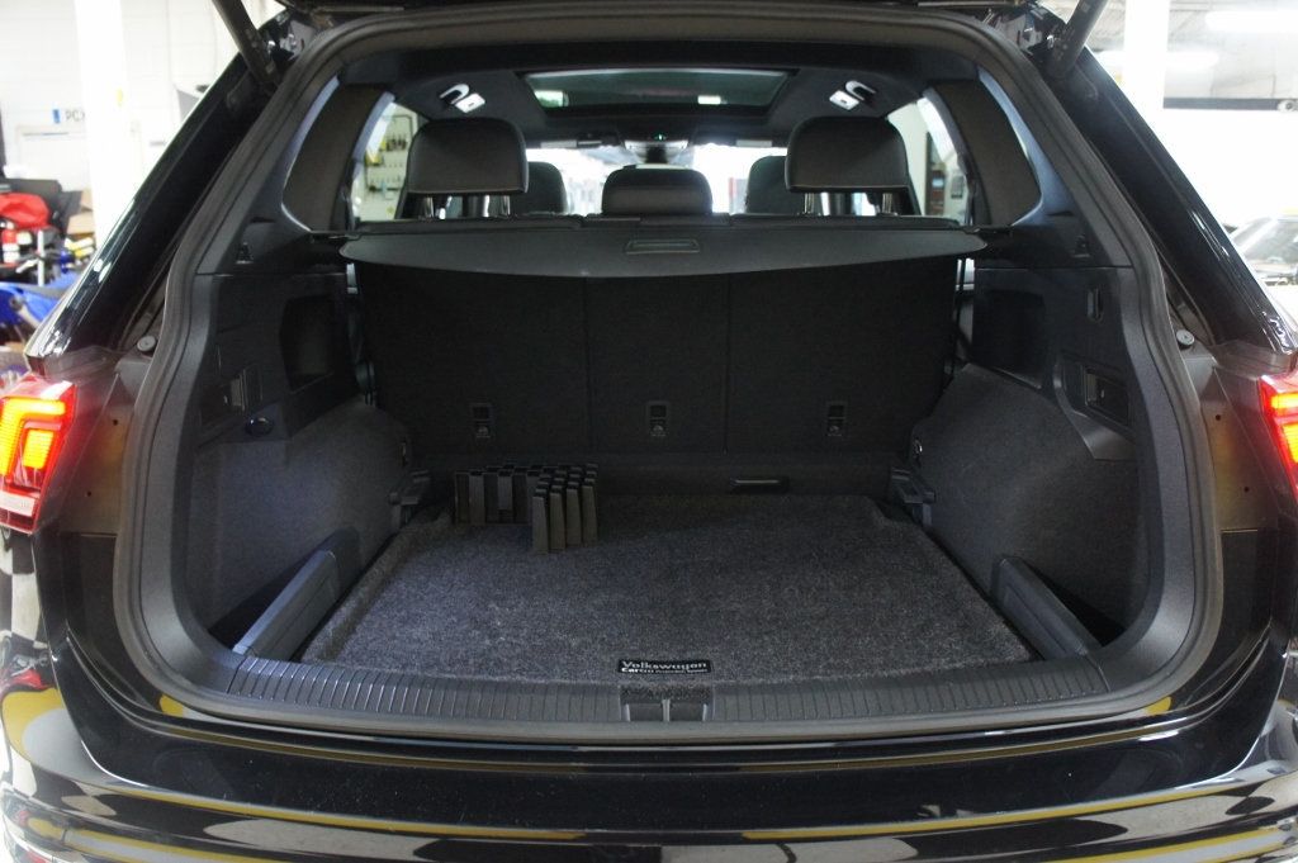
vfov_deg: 47.9
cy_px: 432
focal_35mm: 27
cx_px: 649
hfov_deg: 67.4
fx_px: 973
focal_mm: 18
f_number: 3.5
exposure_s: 1/15
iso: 1600
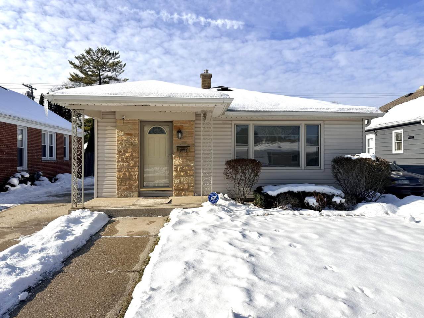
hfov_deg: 71.6
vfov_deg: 56.8
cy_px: 159
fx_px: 294
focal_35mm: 24
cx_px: 212
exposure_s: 1/11905
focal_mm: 6.76
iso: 100
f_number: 1.78
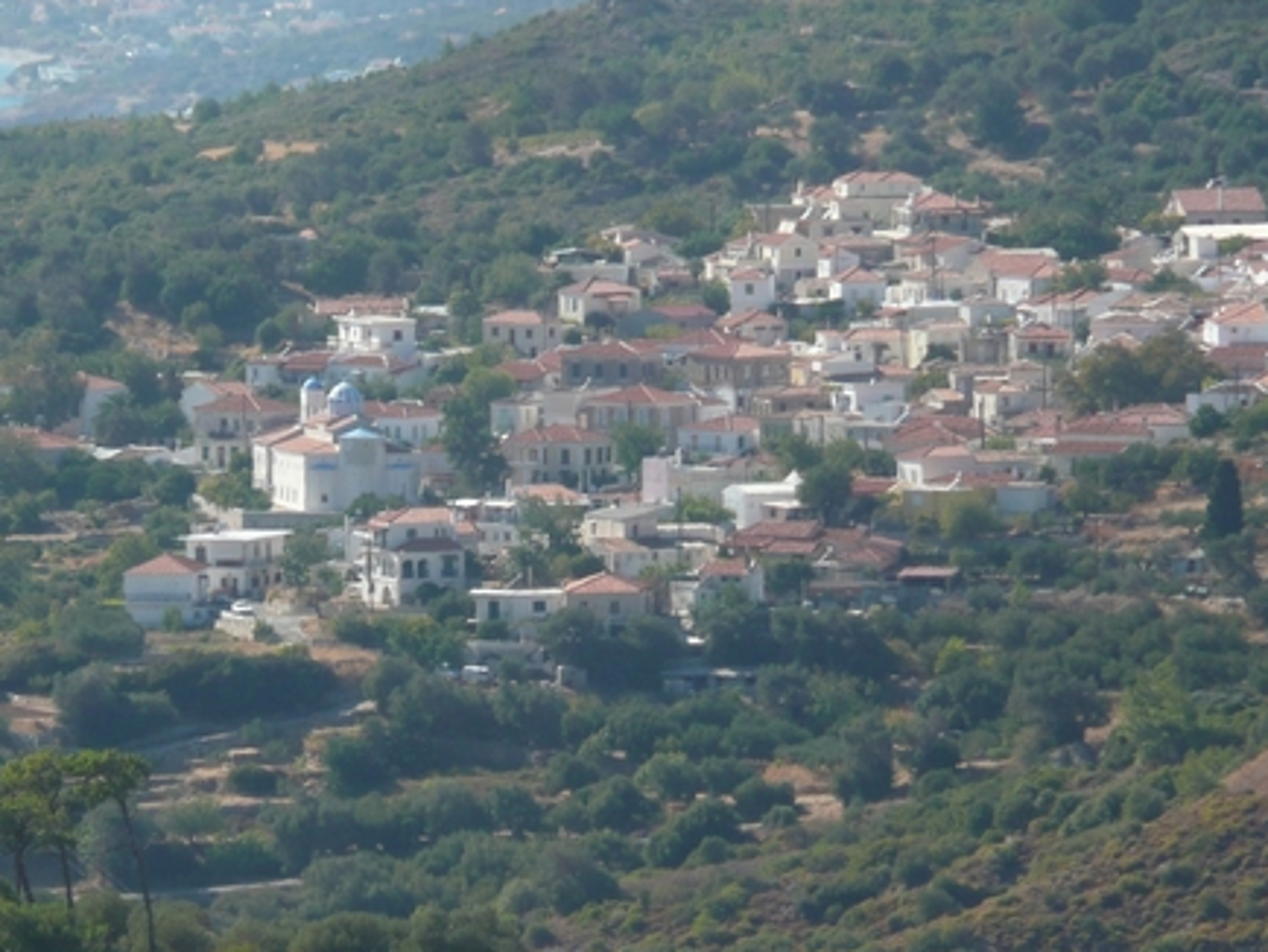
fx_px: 17006
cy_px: 531
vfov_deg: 3.2
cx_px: 541
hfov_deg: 4.3
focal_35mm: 464
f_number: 4.9
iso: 100
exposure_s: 1/400
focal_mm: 46
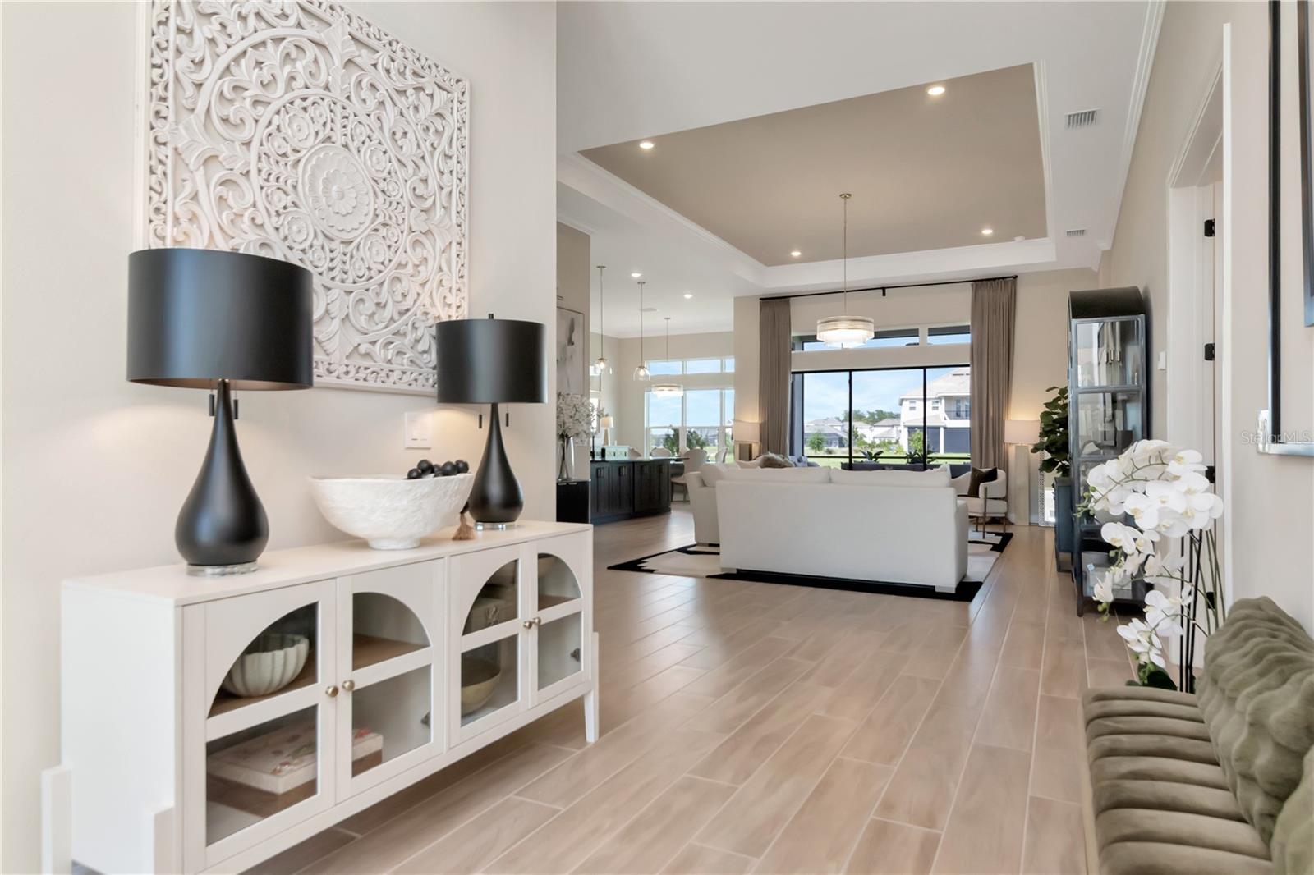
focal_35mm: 21
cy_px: 438
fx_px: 766
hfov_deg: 81.2
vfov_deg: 59.5
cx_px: 657
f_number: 7.1
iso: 640
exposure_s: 1/200
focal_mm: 14
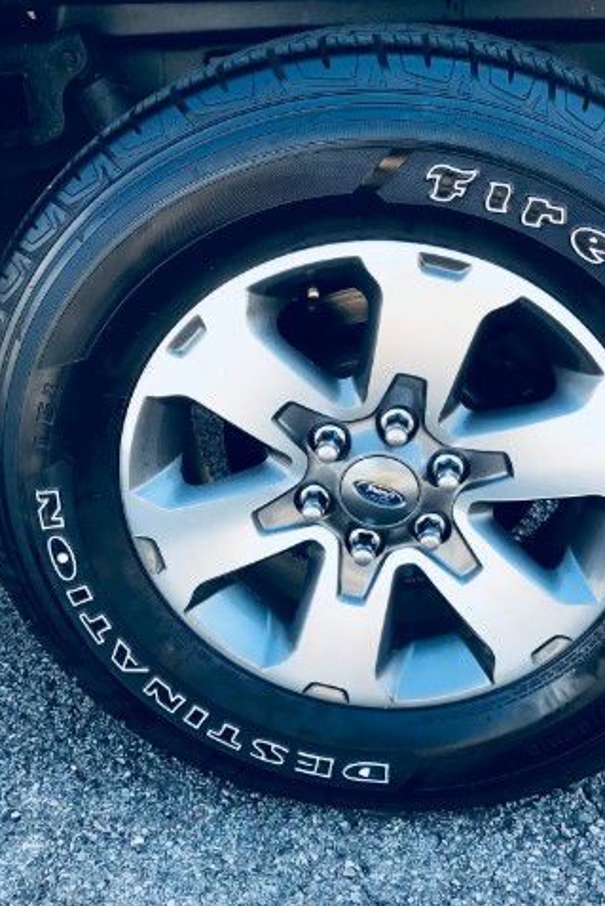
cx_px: 353
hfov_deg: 34.2
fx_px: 982
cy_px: 453
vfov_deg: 49.5
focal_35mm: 39
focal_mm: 3.99
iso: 20
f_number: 1.8
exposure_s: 1/169
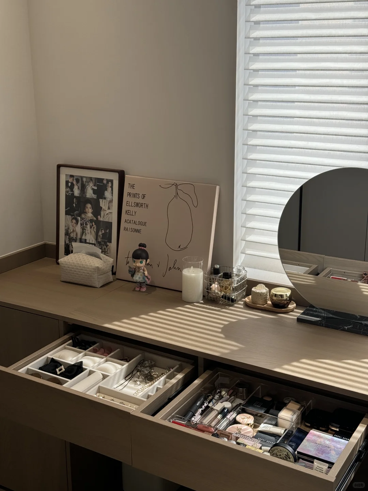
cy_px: 246
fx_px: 680
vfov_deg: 39.7
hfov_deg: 30.3
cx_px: 184
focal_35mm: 48
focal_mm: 6.76
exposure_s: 1/412
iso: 64
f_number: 1.78
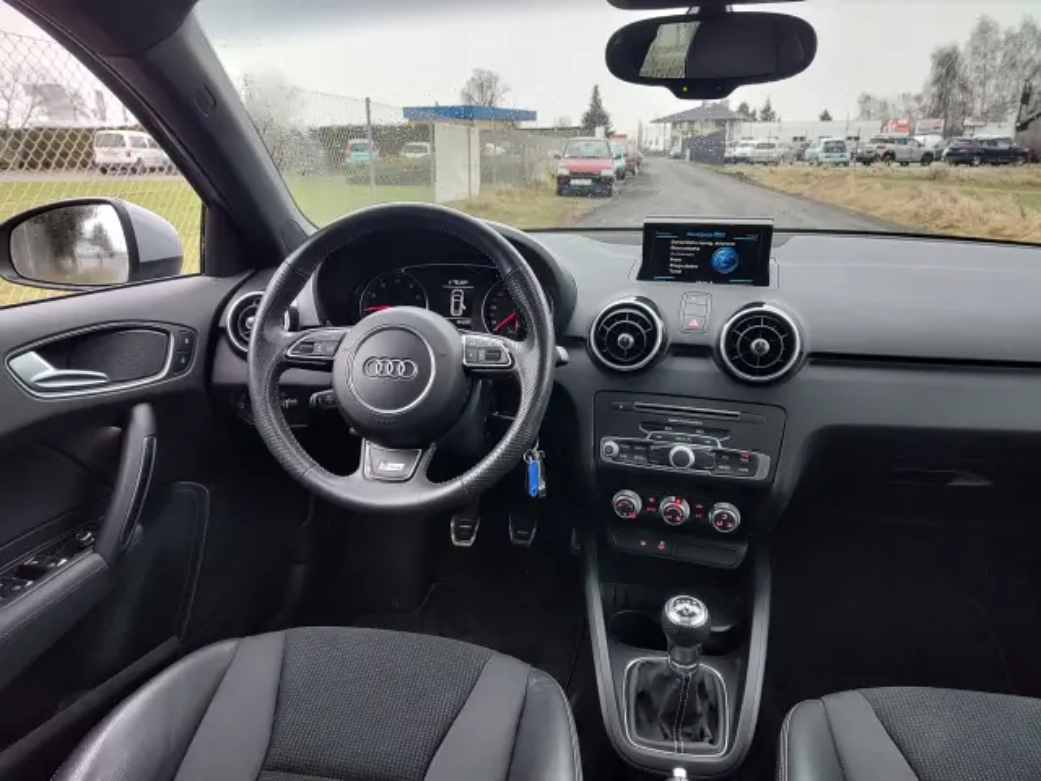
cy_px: 390
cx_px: 520
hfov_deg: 73.9
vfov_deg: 58.9
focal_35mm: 23
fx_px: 692
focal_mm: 5.56
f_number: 1.8
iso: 131
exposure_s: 1/50
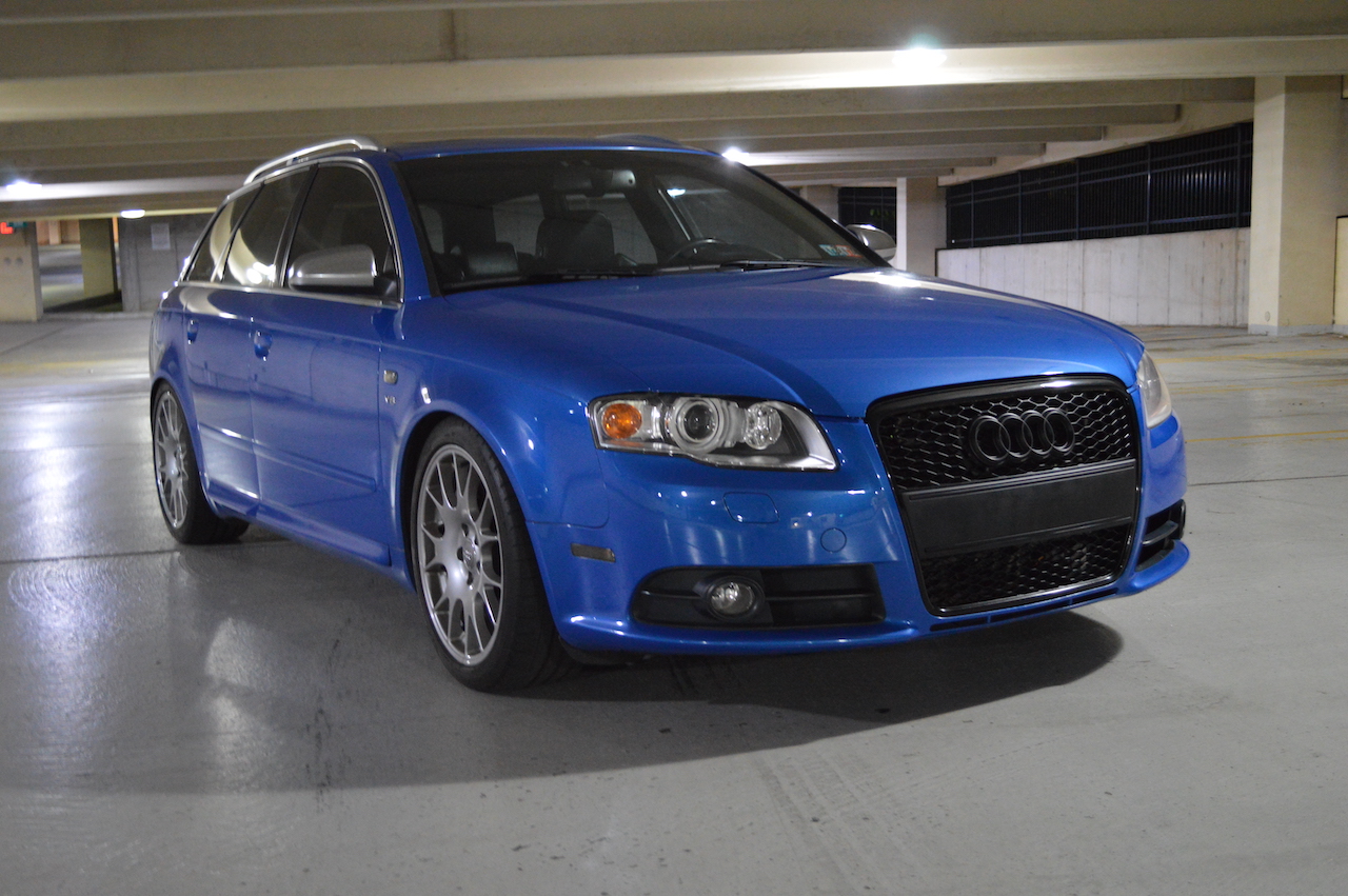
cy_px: 448
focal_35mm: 42
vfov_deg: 31.8
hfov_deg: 46.4
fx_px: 1571
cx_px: 674
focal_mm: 28
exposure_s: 1/15
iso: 2200
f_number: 4.5
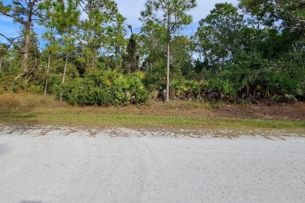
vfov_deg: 64.8
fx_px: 153
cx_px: 165
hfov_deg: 89.8
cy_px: 61
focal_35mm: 18
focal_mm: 1.74
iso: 50
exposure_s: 1/909
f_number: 2.2
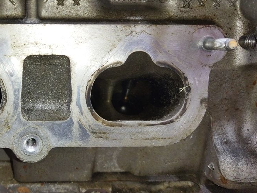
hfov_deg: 41.1
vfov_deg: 32.7
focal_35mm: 44
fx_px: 327
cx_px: 50
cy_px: 72
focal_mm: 4.71
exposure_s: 1/50
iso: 166
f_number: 1.79
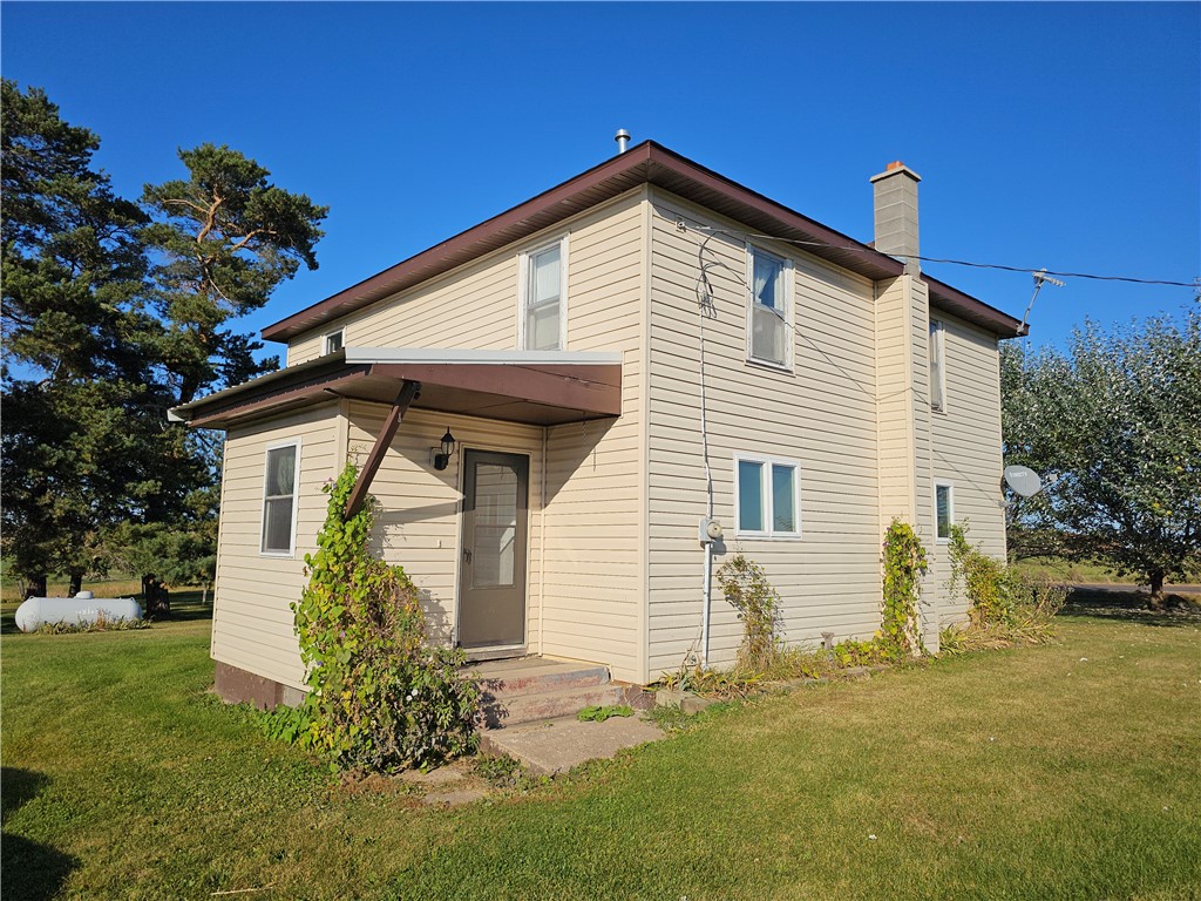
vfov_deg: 58.9
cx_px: 600
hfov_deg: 73.9
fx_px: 798
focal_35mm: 23
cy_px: 450
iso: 10
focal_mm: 6.3
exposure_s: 1/1372
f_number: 1.7
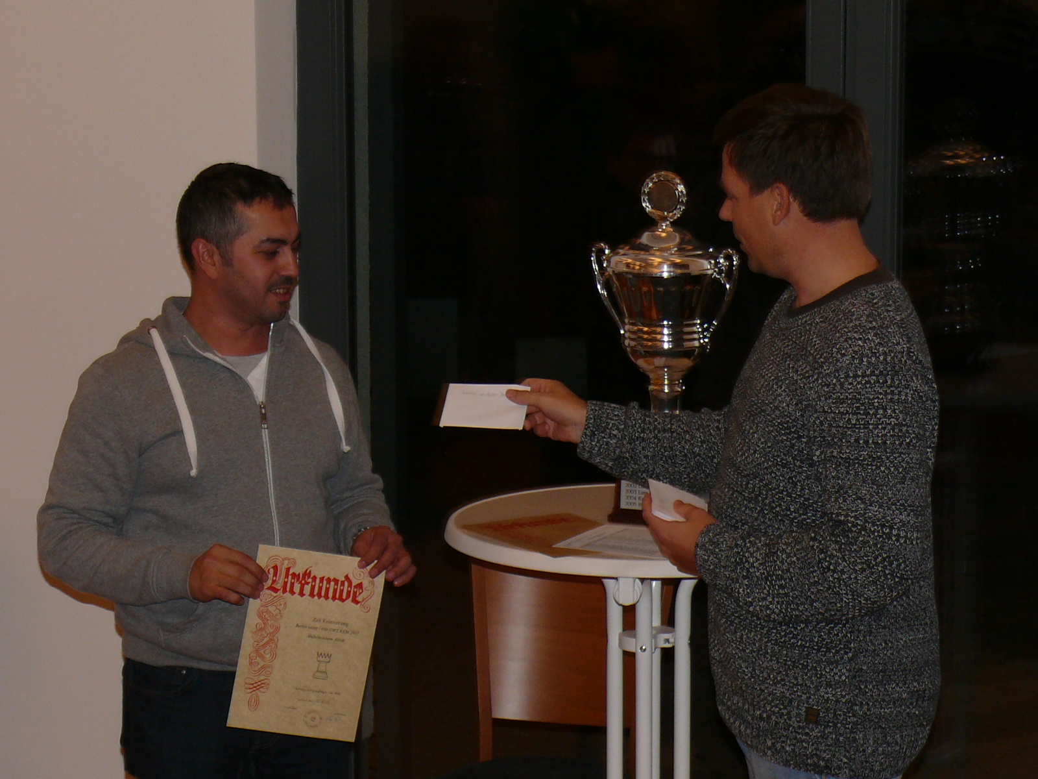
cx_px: 519
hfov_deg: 17.9
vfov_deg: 13.5
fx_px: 3298
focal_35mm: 110
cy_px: 390
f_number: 3.2
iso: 100
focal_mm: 13.9
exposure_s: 1/30
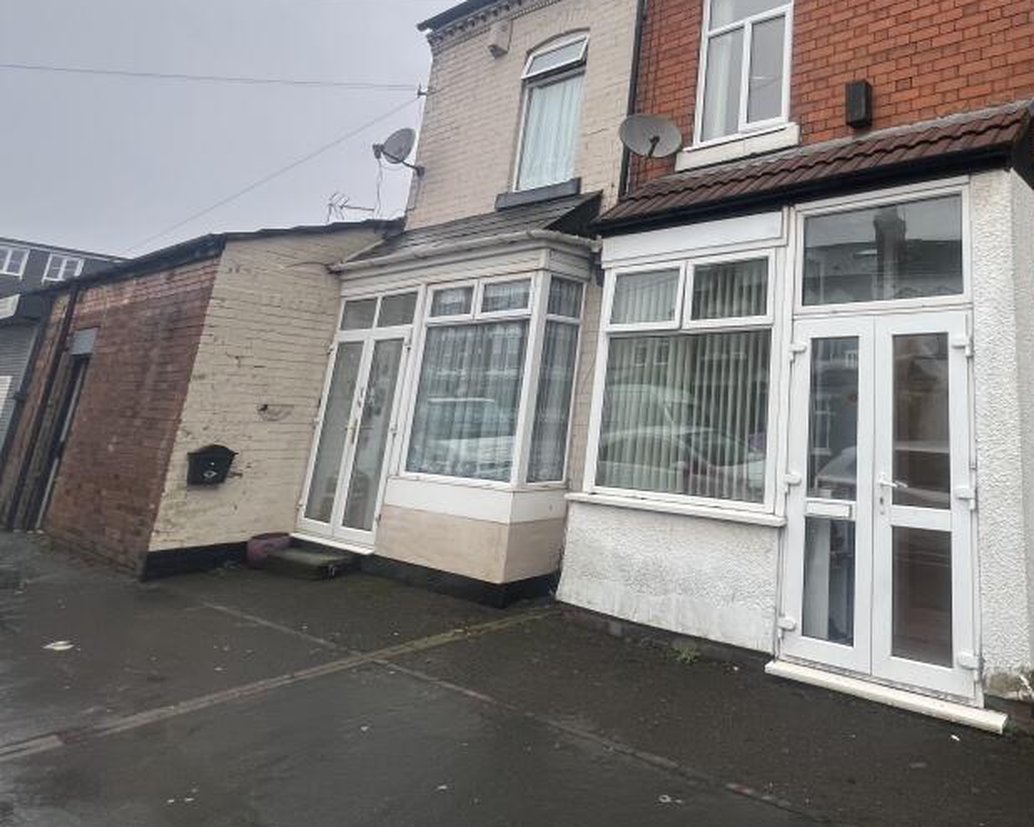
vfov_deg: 63.5
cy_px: 261
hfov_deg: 69.9
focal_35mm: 21
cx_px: 829
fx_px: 643
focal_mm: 1.57
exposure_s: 1/99
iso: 80
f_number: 1.8
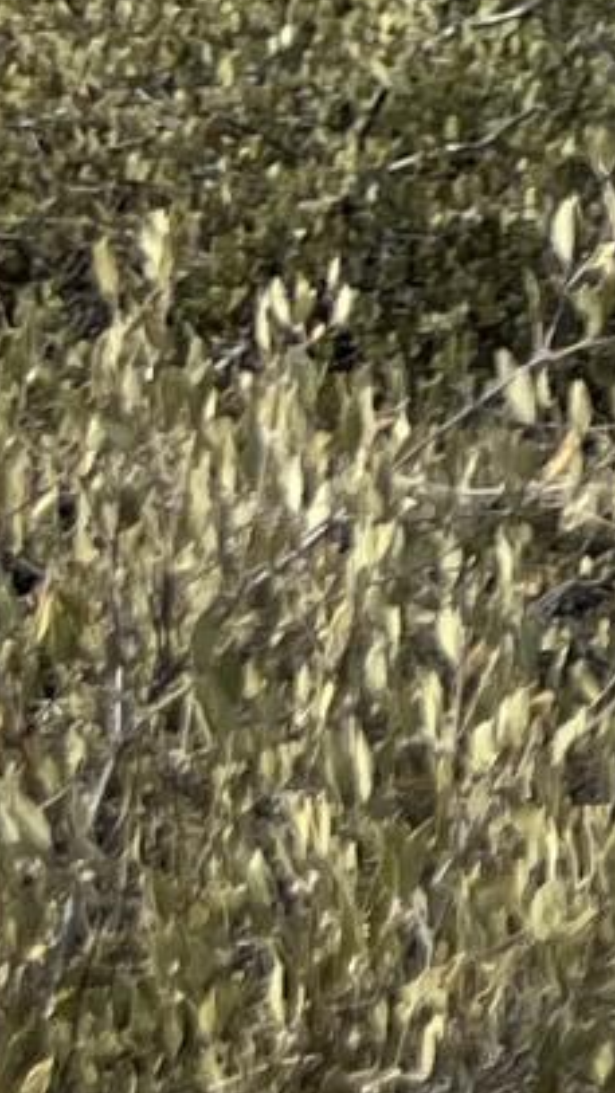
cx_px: 2831
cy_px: -1061
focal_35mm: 209
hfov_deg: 5.0
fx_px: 6058
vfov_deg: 9.6
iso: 50
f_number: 1.5
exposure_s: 1/4274
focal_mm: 5.7
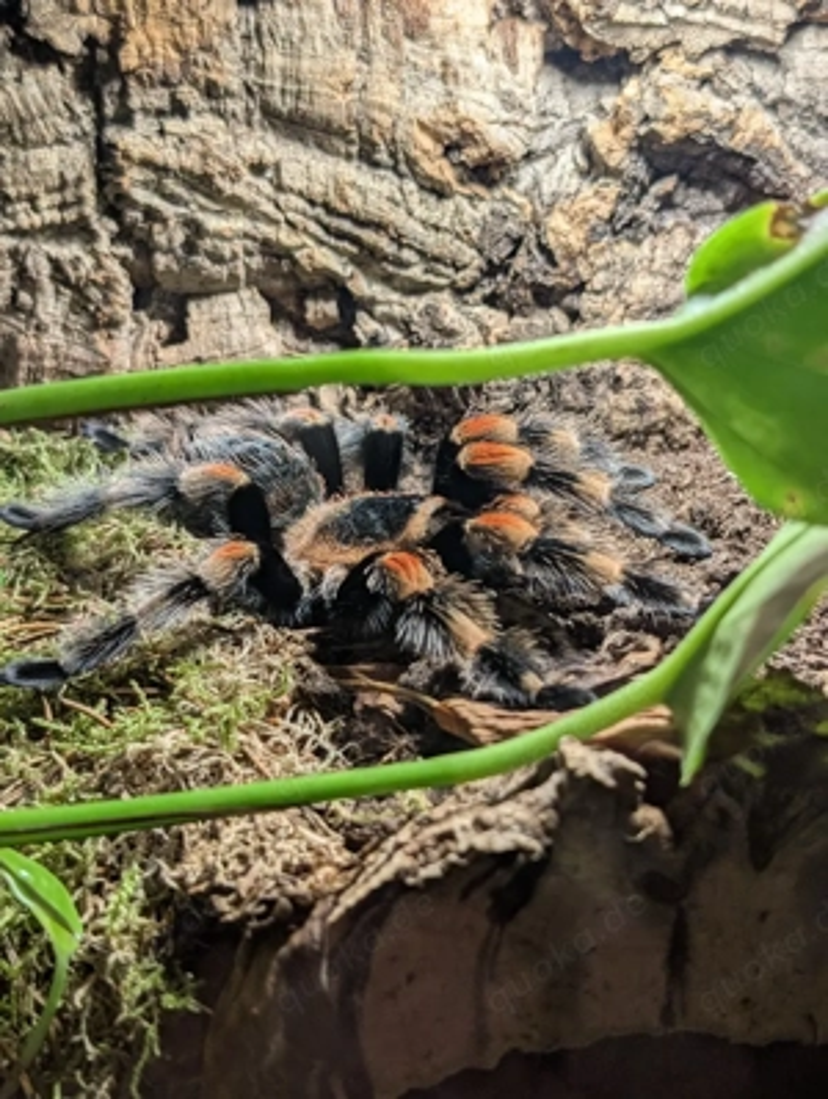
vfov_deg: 38.8
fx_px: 1558
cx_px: 414
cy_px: 550
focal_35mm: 49
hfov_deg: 29.8
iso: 24
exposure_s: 1/26.5
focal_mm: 6.9
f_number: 1.68
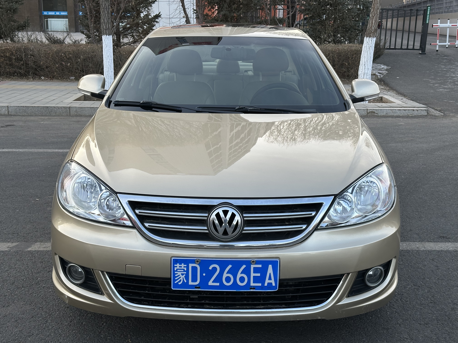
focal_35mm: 48
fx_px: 635
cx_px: 229
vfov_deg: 30.3
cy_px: 172
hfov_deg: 39.7
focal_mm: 6.86
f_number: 1.78
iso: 64
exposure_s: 1/473
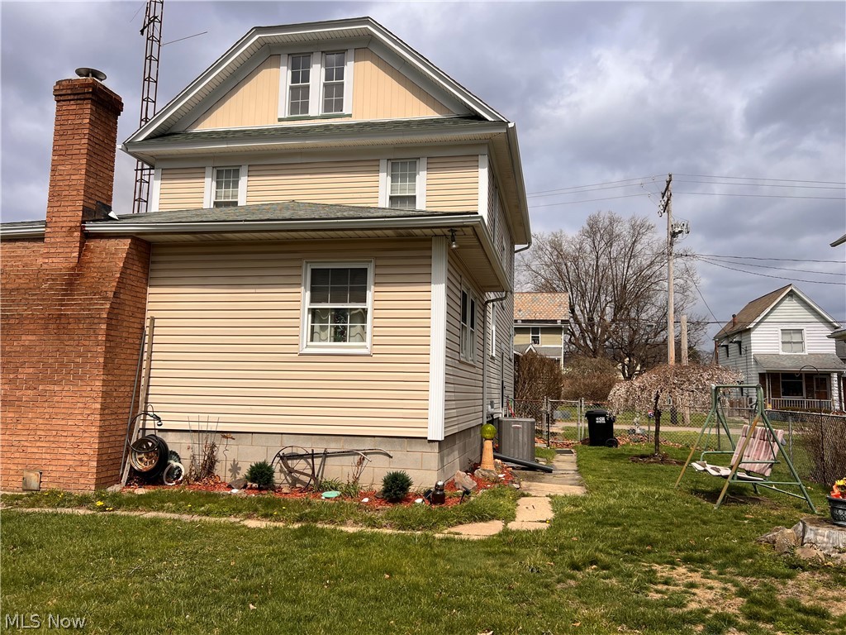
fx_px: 635
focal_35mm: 26
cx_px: 423
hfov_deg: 67.3
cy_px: 318
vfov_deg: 53.1
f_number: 1.5
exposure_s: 1/6993
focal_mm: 5.7
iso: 50
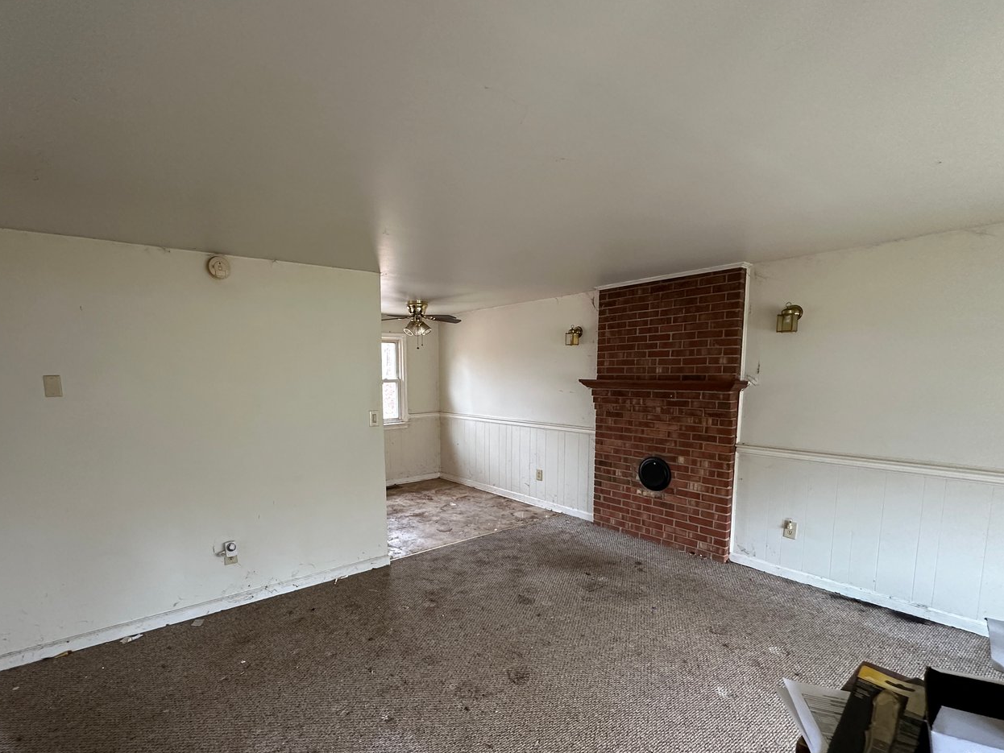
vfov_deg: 74.3
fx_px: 493
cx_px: 444
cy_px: 433
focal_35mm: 17
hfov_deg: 90.6
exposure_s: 1/97
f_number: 2.2
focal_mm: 2.22
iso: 320
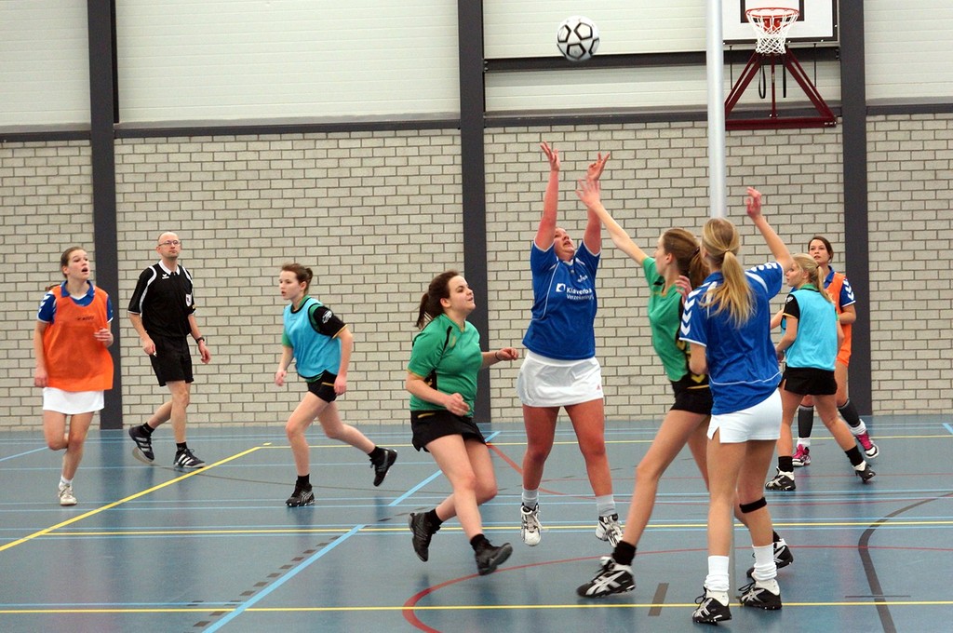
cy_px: 316
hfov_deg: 27.0
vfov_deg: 18.1
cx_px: 476
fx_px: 1983
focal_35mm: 75
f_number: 3.2
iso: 1250
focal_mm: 50
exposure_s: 1/250
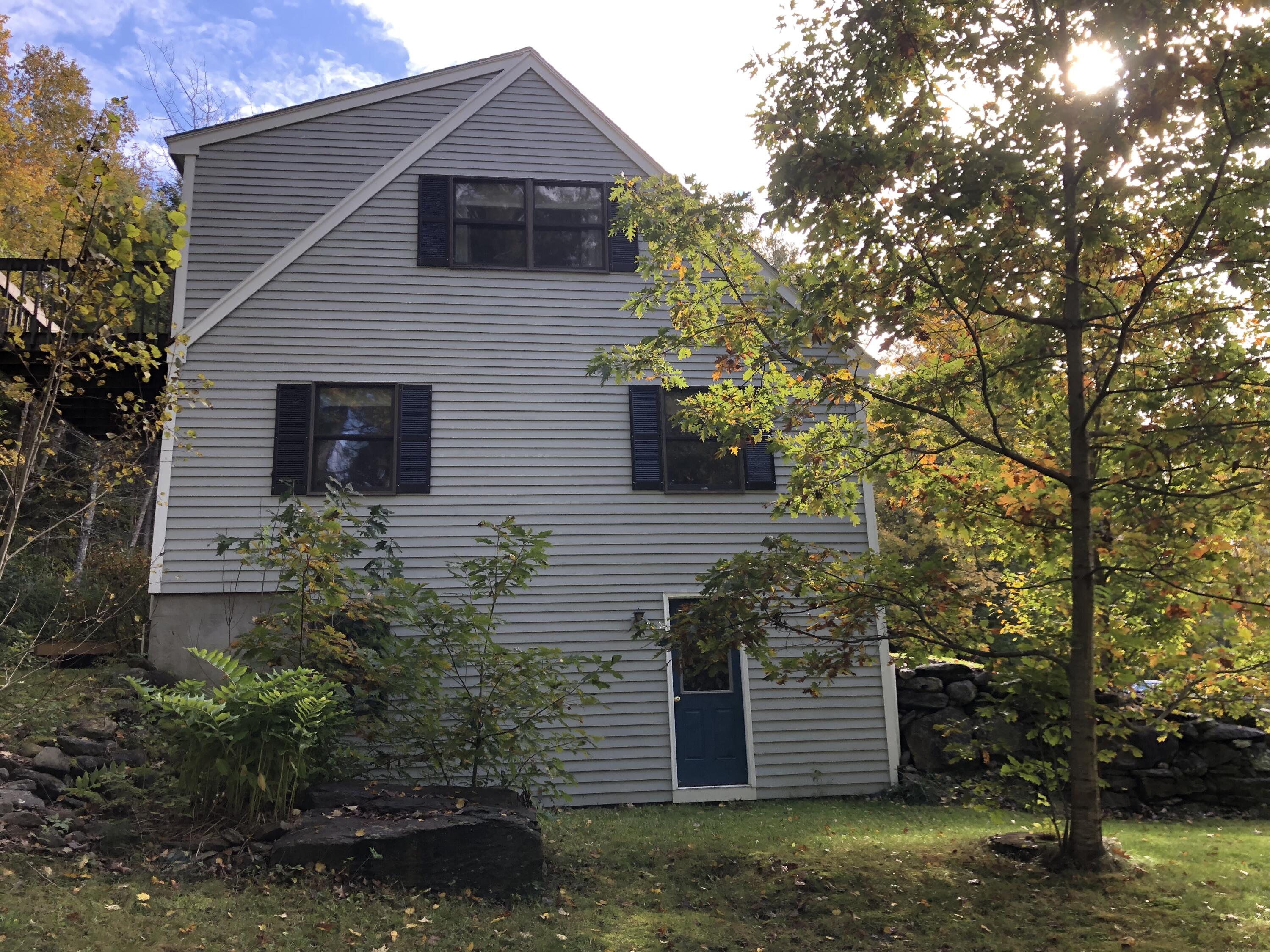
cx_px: 635
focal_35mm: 28
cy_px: 476
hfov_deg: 63.4
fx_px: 1027
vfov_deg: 49.7
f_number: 1.8
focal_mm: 3.99
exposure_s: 1/165
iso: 20
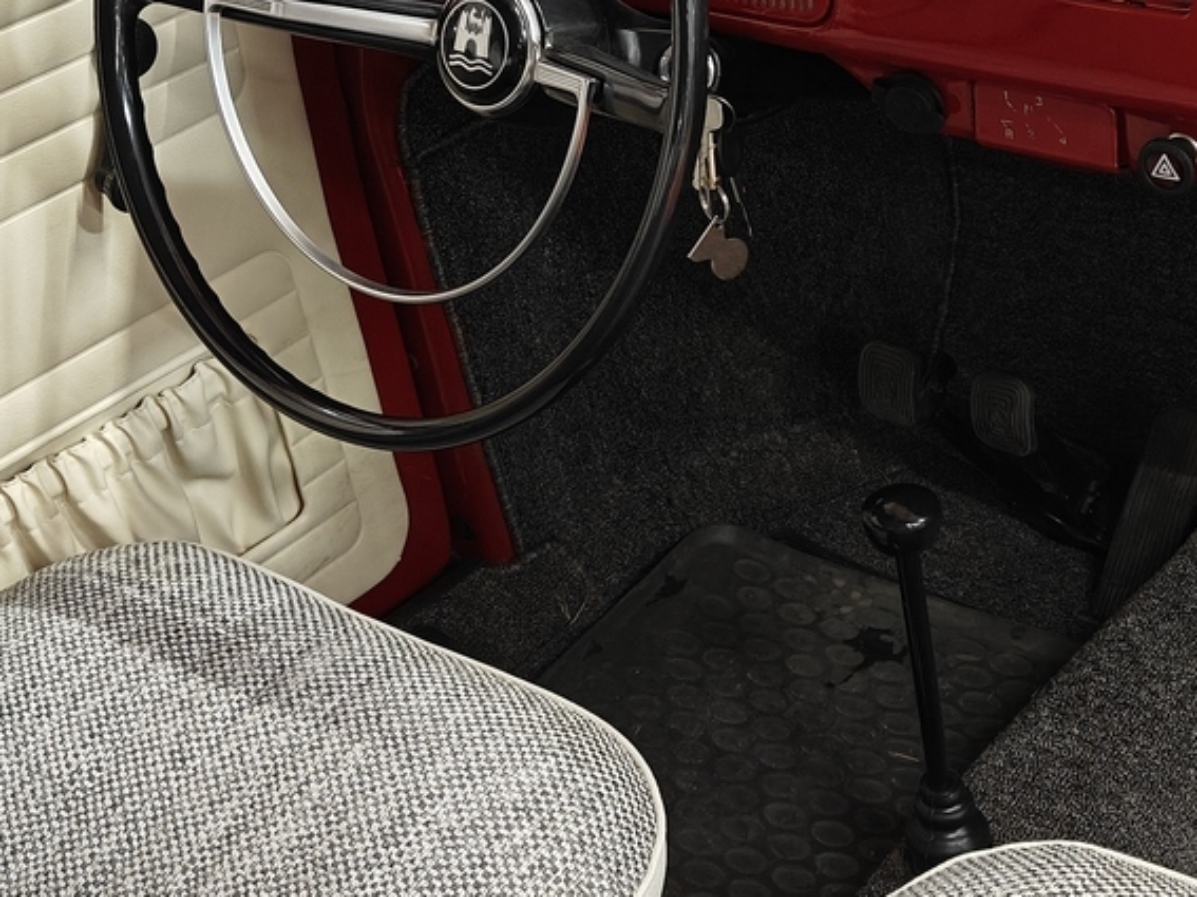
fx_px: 2109
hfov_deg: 31.3
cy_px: 538
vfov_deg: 24.0
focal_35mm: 61
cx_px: 851
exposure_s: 1/50
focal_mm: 5.59
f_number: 1.8
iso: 160
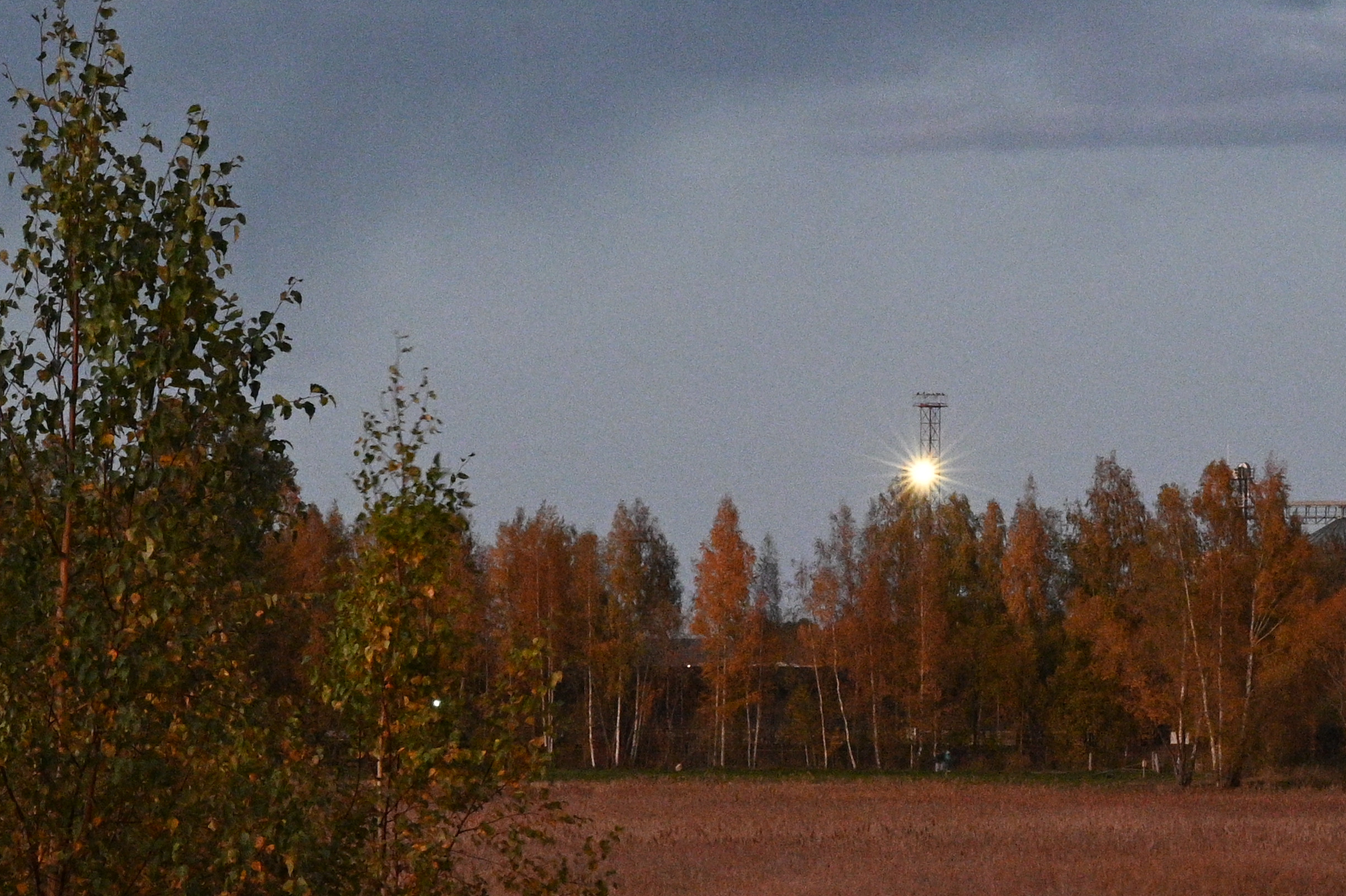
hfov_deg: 6.9
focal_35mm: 299
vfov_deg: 4.6
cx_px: 916
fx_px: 11172
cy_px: 479
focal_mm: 120
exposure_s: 1/10
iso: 8000
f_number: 16
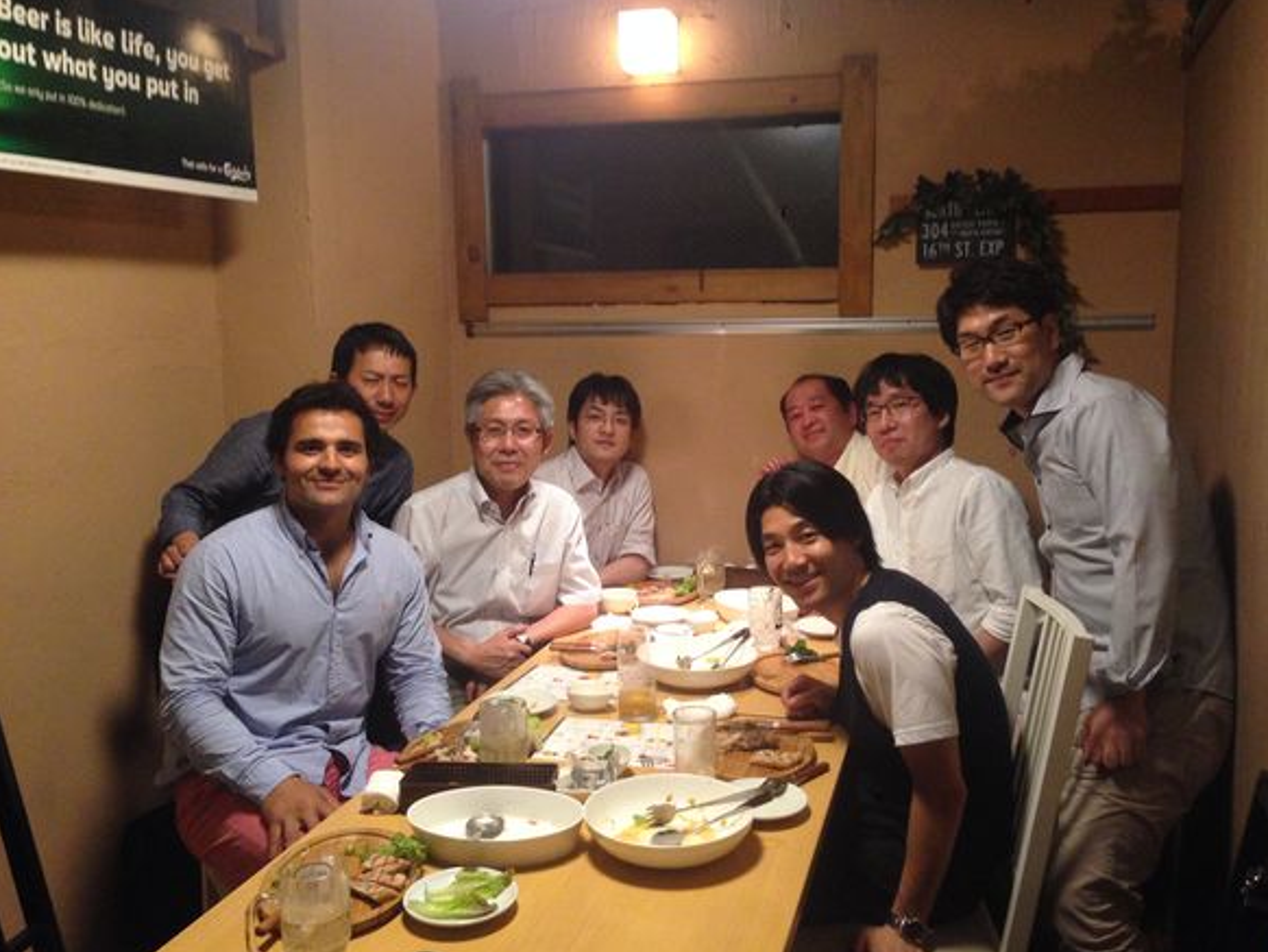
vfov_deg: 41.8
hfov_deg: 53.9
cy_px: 473
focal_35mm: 34
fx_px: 1246
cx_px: 649
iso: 250
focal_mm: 4.12
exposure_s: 1/20
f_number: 2.4
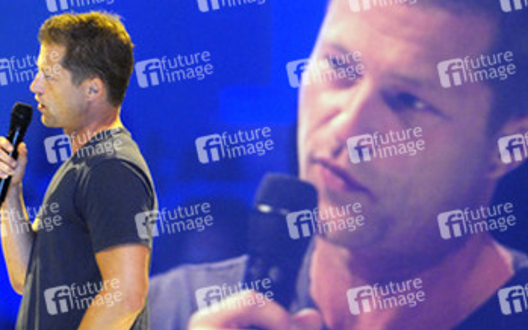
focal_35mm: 157
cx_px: 192
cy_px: 107
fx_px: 2259
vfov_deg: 8.3
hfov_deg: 13.3
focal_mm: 80
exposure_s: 1/50
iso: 800
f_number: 5
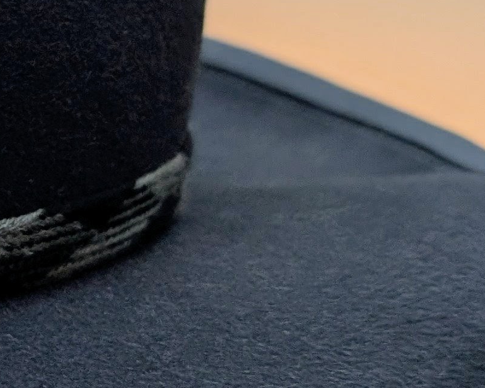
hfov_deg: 14.7
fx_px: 1708
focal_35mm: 119
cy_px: 196
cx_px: -312
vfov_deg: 13.0
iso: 106
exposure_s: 1/30.4
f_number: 1.68
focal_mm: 6.9
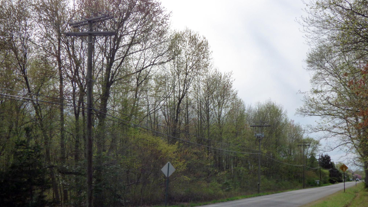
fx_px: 420
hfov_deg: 47.4
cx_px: 183
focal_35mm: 43
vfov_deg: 27.5
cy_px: 138
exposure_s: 1/1600
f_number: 5.6
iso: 400
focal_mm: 7.07
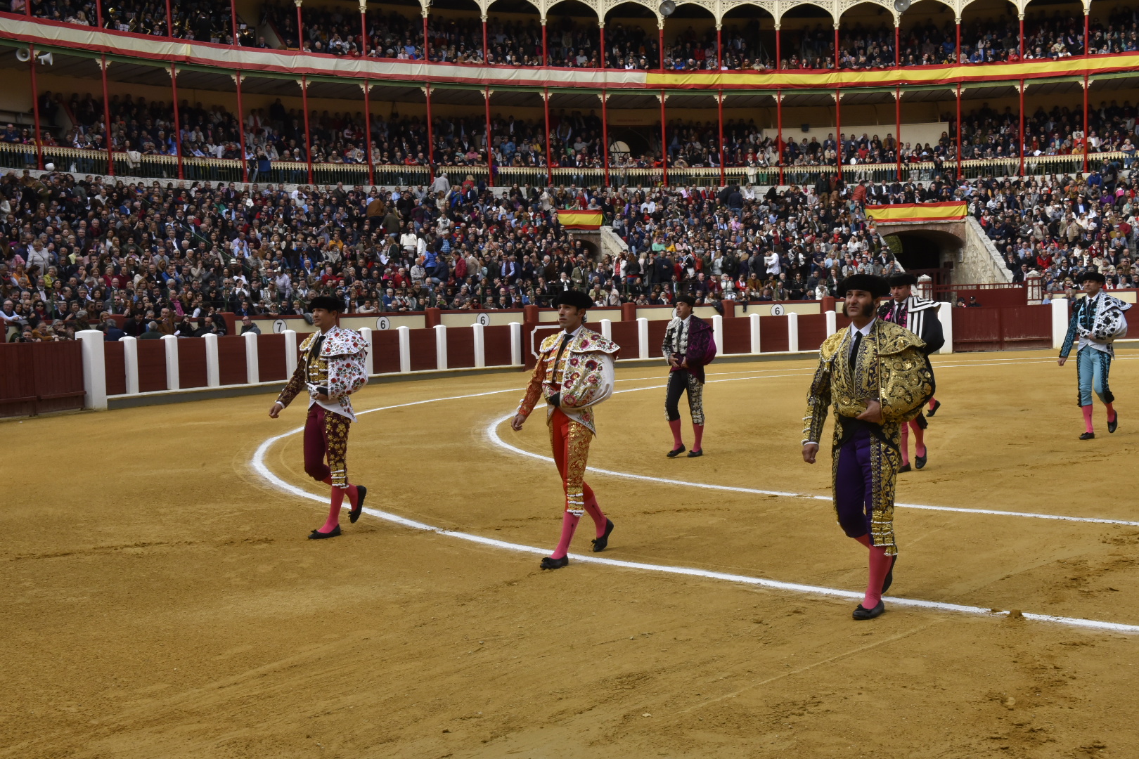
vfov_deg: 28.1
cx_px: 570
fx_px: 1519
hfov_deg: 41.1
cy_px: 380
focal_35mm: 48
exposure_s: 1/250
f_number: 22
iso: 1100
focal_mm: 48
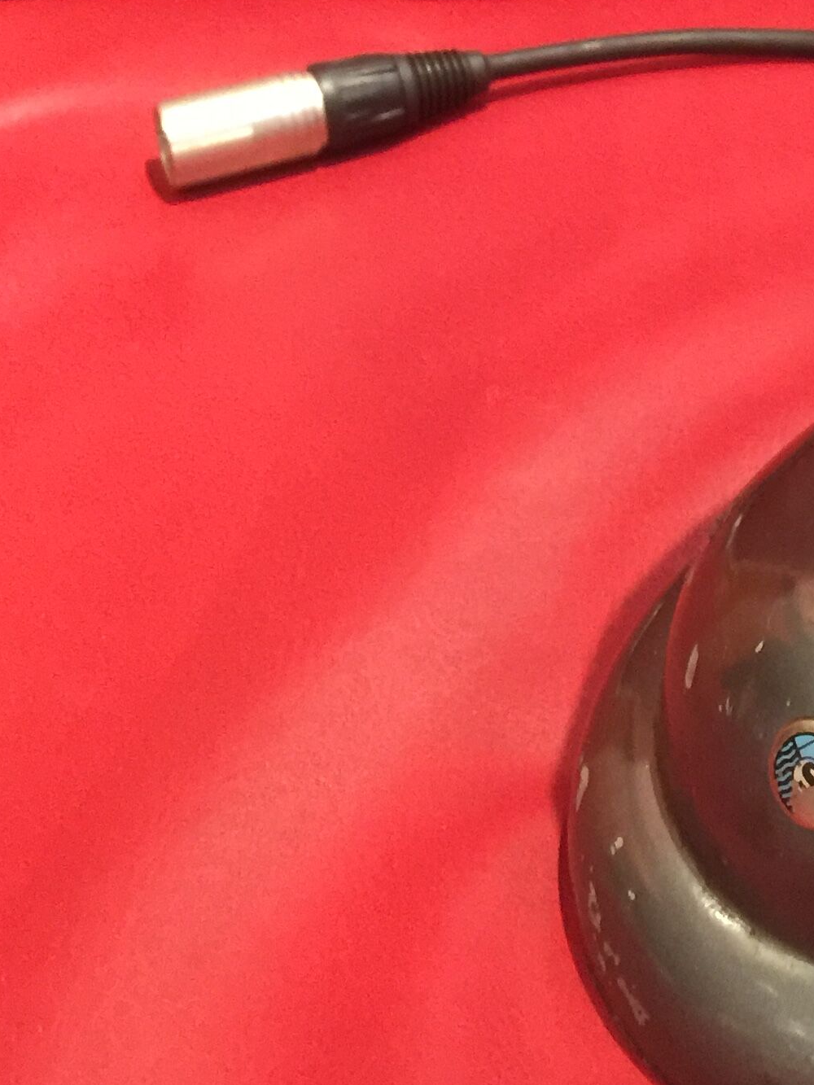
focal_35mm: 71
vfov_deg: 25.7
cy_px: -50
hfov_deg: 19.6
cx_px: 966
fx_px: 2226
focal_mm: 4.15
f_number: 2.2
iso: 160
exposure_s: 1/17
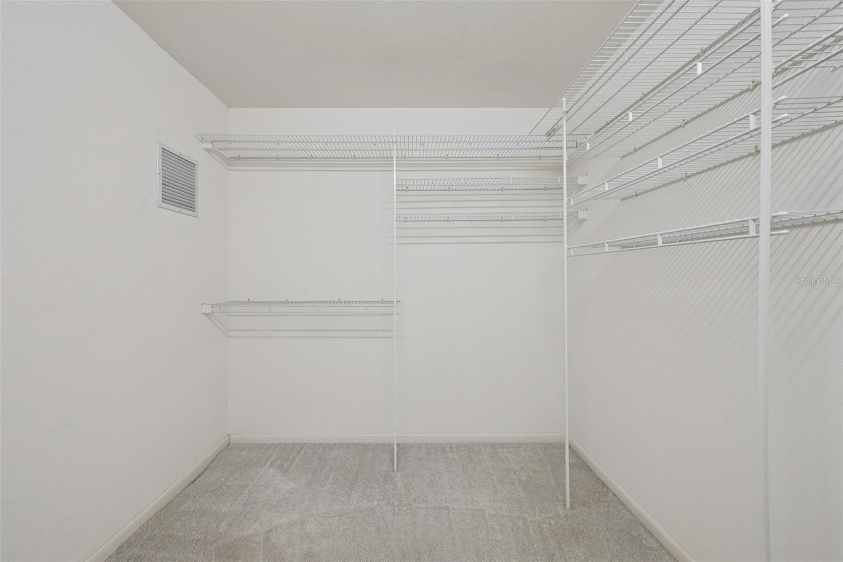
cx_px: 422
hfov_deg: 104.3
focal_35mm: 14
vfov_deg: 81.2
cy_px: 281
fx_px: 328
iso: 400
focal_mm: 14
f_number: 8
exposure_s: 1/20
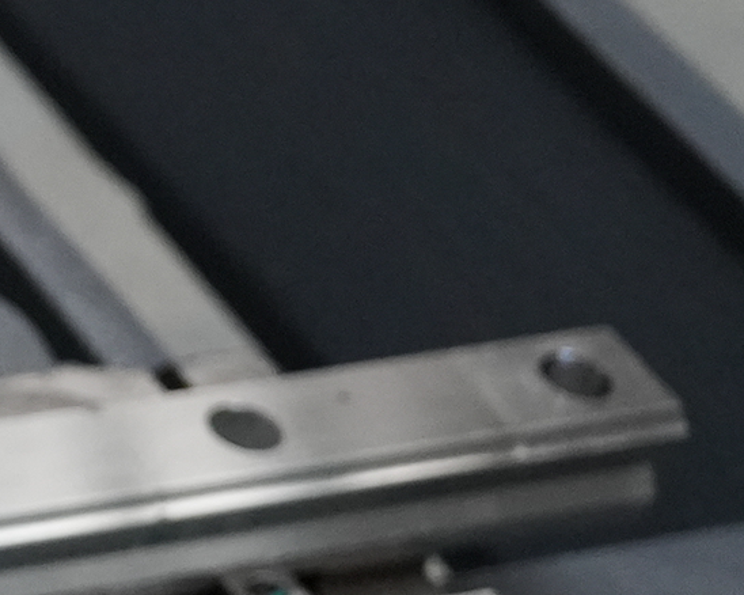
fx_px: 4490
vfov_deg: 7.6
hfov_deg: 7.9
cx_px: -1620
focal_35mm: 204
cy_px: 429
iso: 3200
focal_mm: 34
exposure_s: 1/160
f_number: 2.8
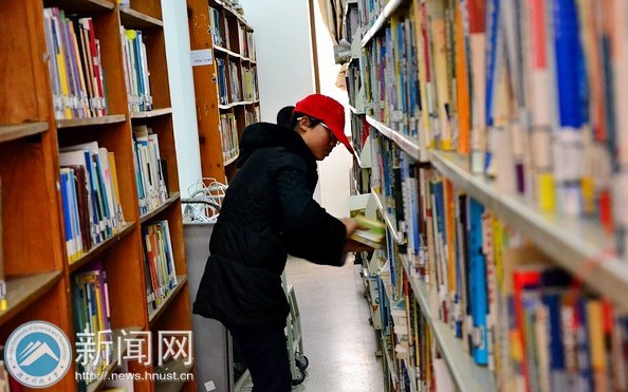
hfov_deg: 27.9
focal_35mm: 74
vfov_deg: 17.6
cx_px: 315
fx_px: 1266
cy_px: 189
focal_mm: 48
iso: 3200
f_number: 4.8
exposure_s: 1/20
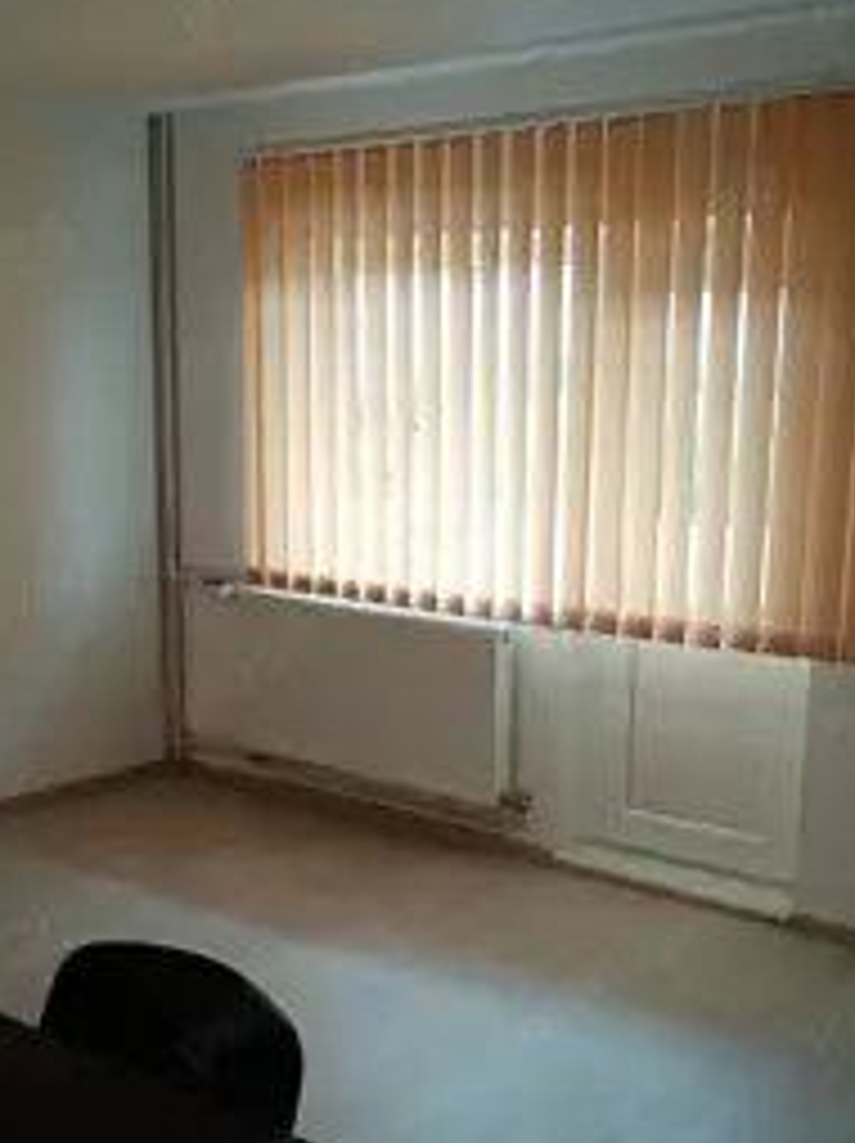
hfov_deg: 35.0
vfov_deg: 45.6
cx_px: 477
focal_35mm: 41
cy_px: 688
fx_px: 1353
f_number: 1.8
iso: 164
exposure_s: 1/100
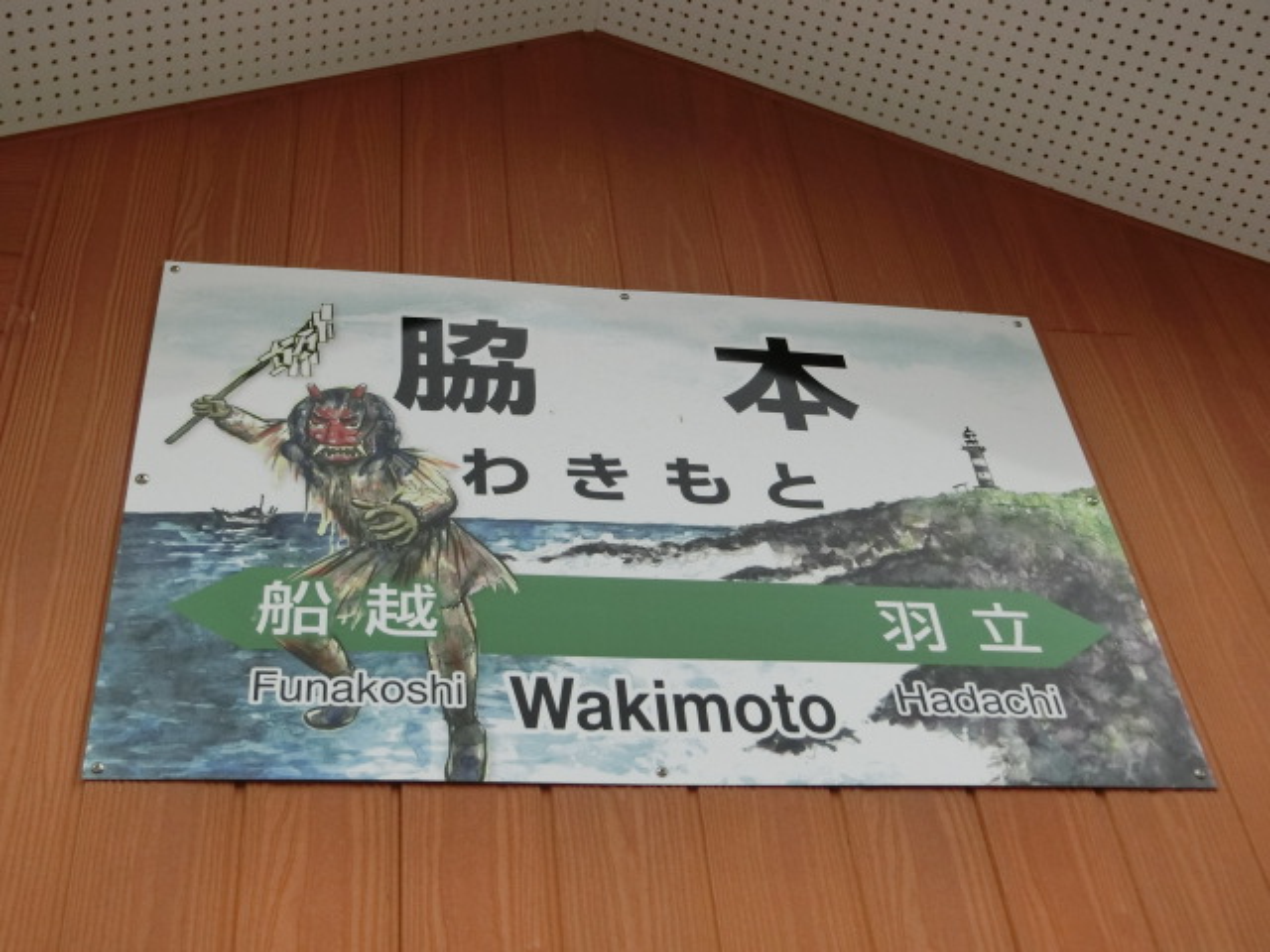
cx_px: 635
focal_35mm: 45
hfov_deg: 42.1
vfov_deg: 32.2
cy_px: 476
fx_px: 1651
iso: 400
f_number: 4.4
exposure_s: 1/80
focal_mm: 8
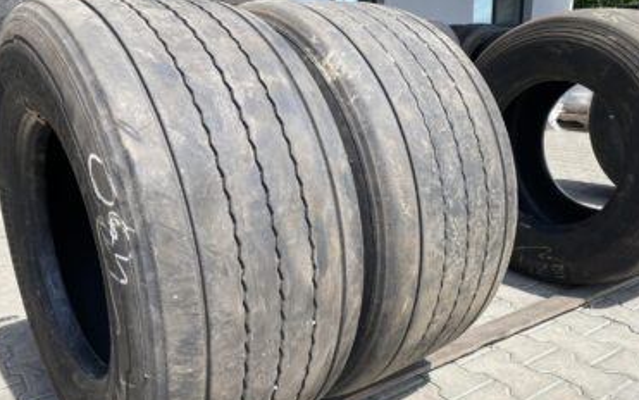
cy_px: 232
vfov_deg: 39.3
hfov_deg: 59.6
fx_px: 557
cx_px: 300
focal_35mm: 32
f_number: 1.8
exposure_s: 1/1362
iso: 32
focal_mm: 4.25
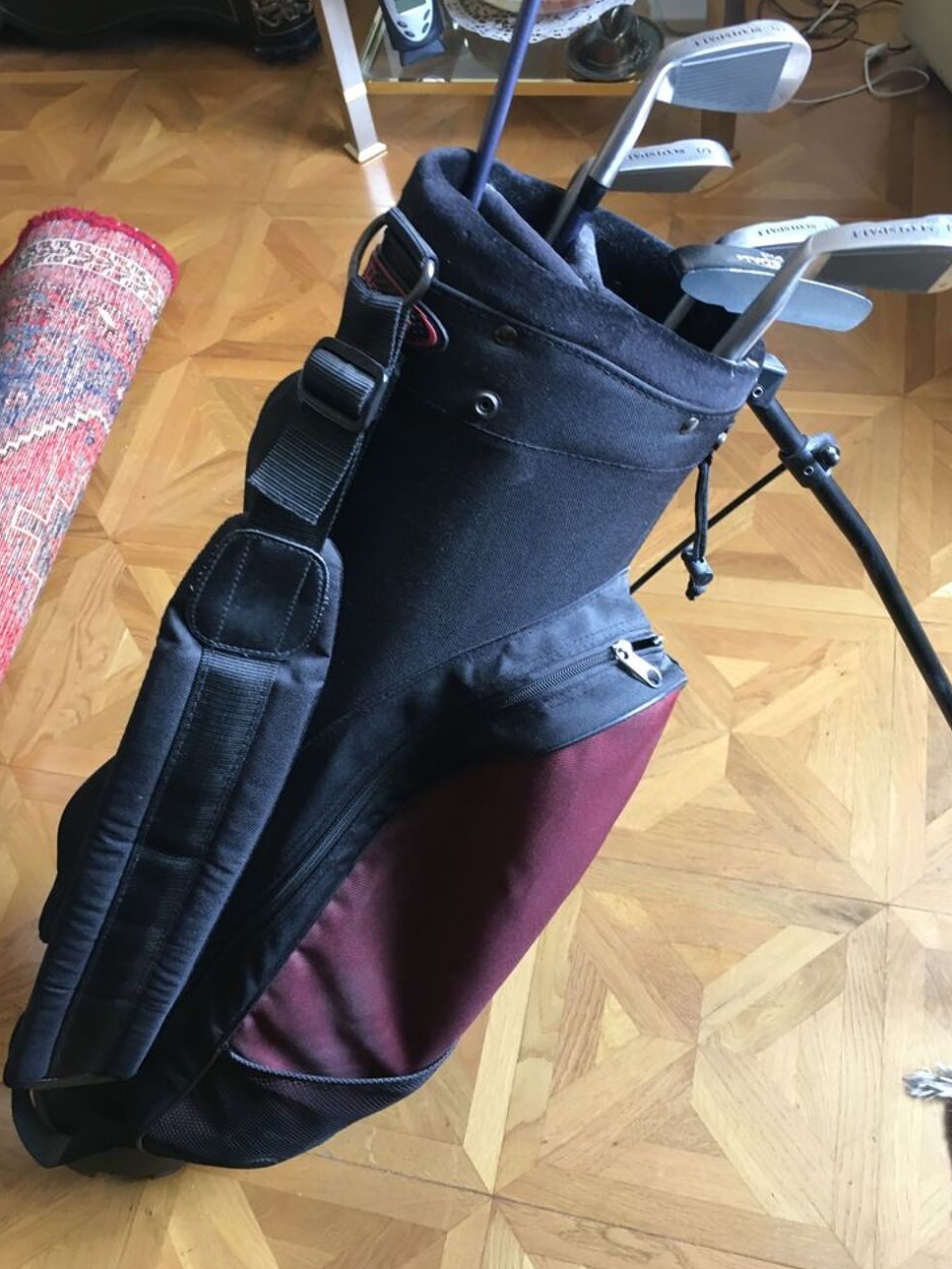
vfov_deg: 60.0
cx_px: 471
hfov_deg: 46.8
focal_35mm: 30
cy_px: 630
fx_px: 1100
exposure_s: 1/33
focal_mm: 4.15
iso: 100
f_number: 2.2
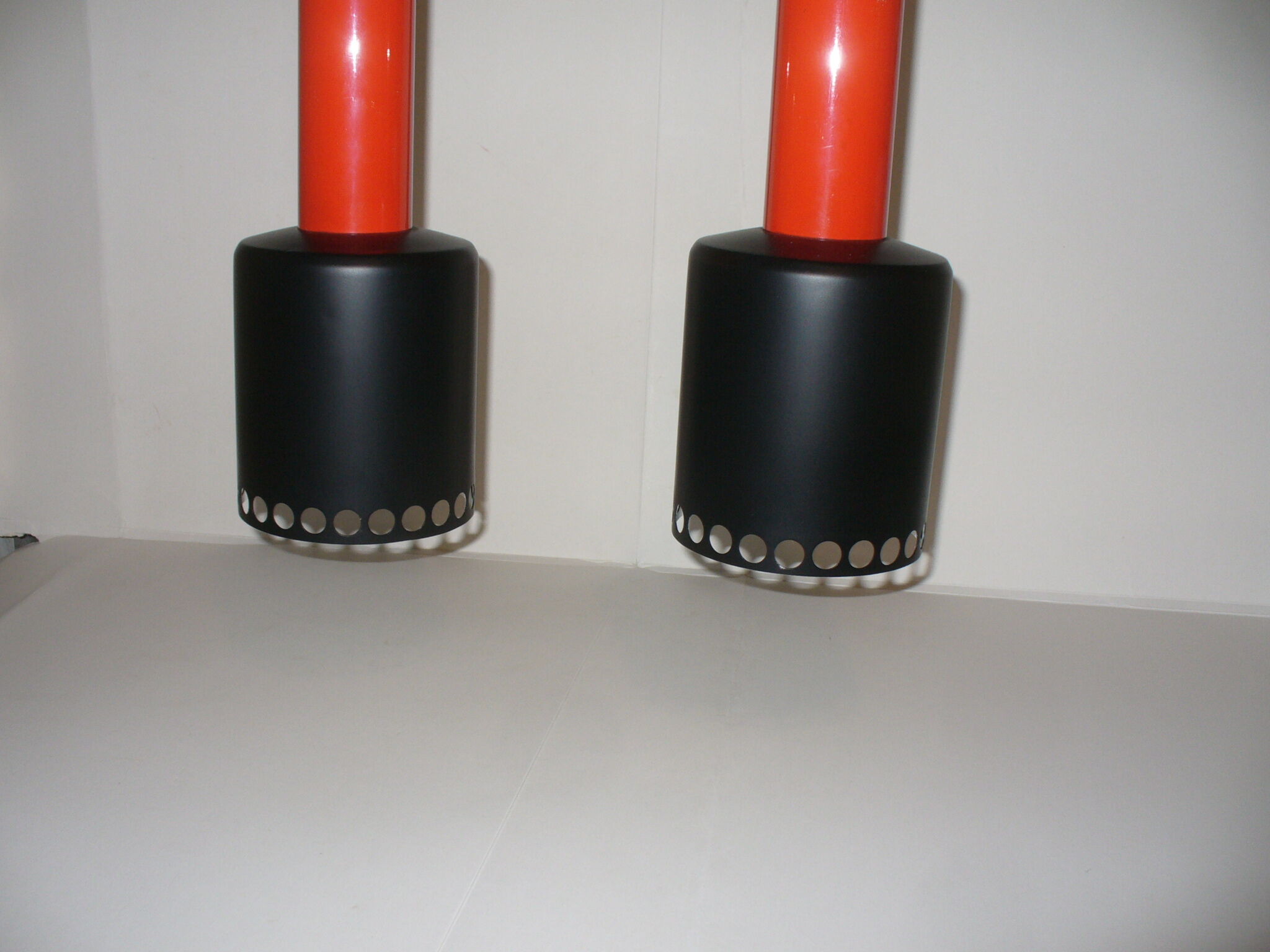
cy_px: 476
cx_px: 635
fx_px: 1357
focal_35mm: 37
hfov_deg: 50.1
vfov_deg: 38.7
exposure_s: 1/30
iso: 100
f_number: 2.8
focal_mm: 6.1
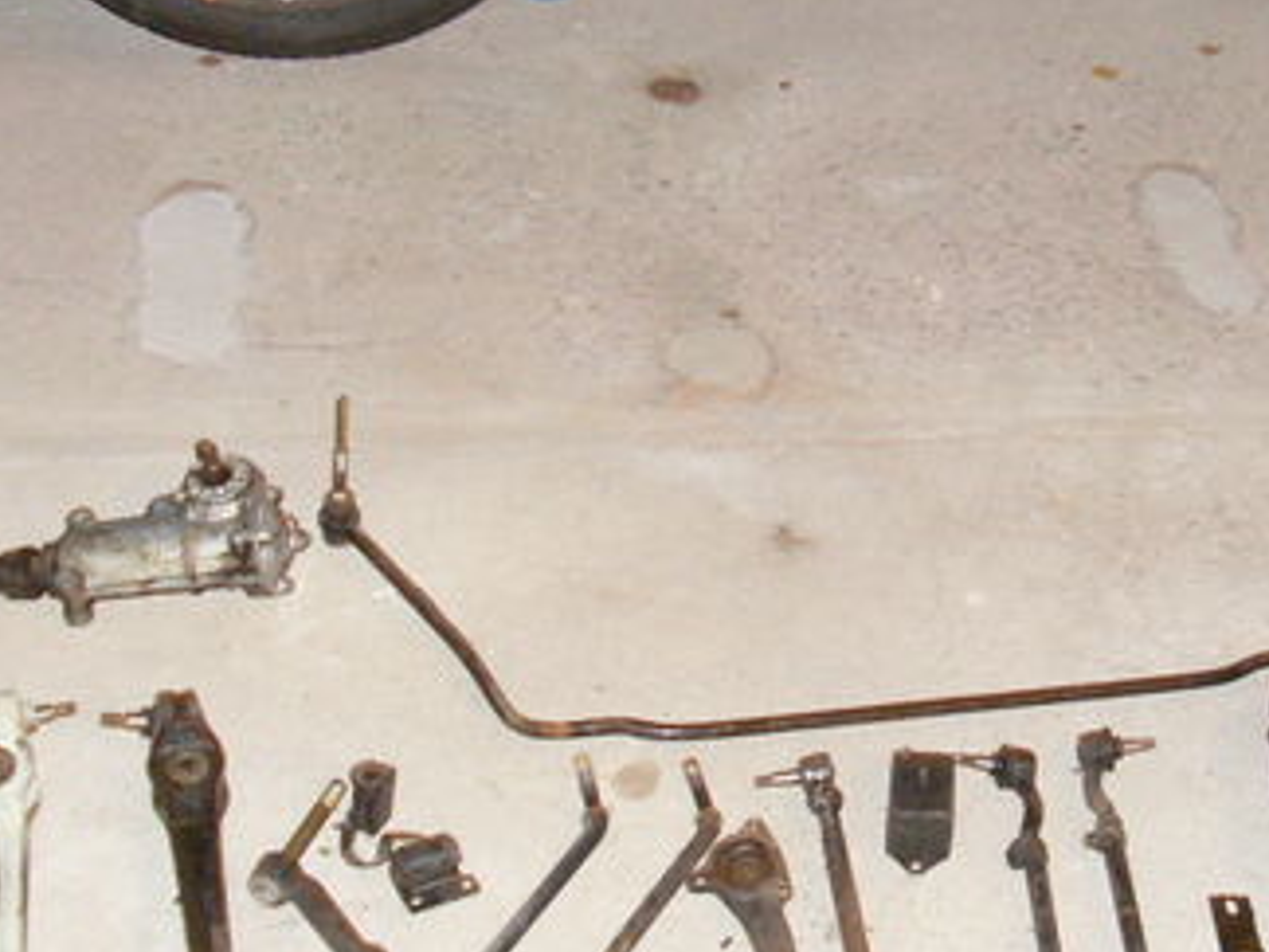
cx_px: 967
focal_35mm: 75
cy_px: 431
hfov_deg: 25.6
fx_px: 2749
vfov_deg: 19.6
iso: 240
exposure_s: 1/45
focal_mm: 6.3
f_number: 3
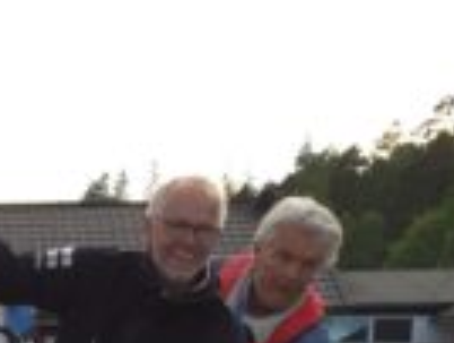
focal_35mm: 166
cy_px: 876
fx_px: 2181
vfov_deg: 8.1
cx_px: -322
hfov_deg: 11.2
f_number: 2.2
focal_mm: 4.15
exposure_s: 1/380
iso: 32
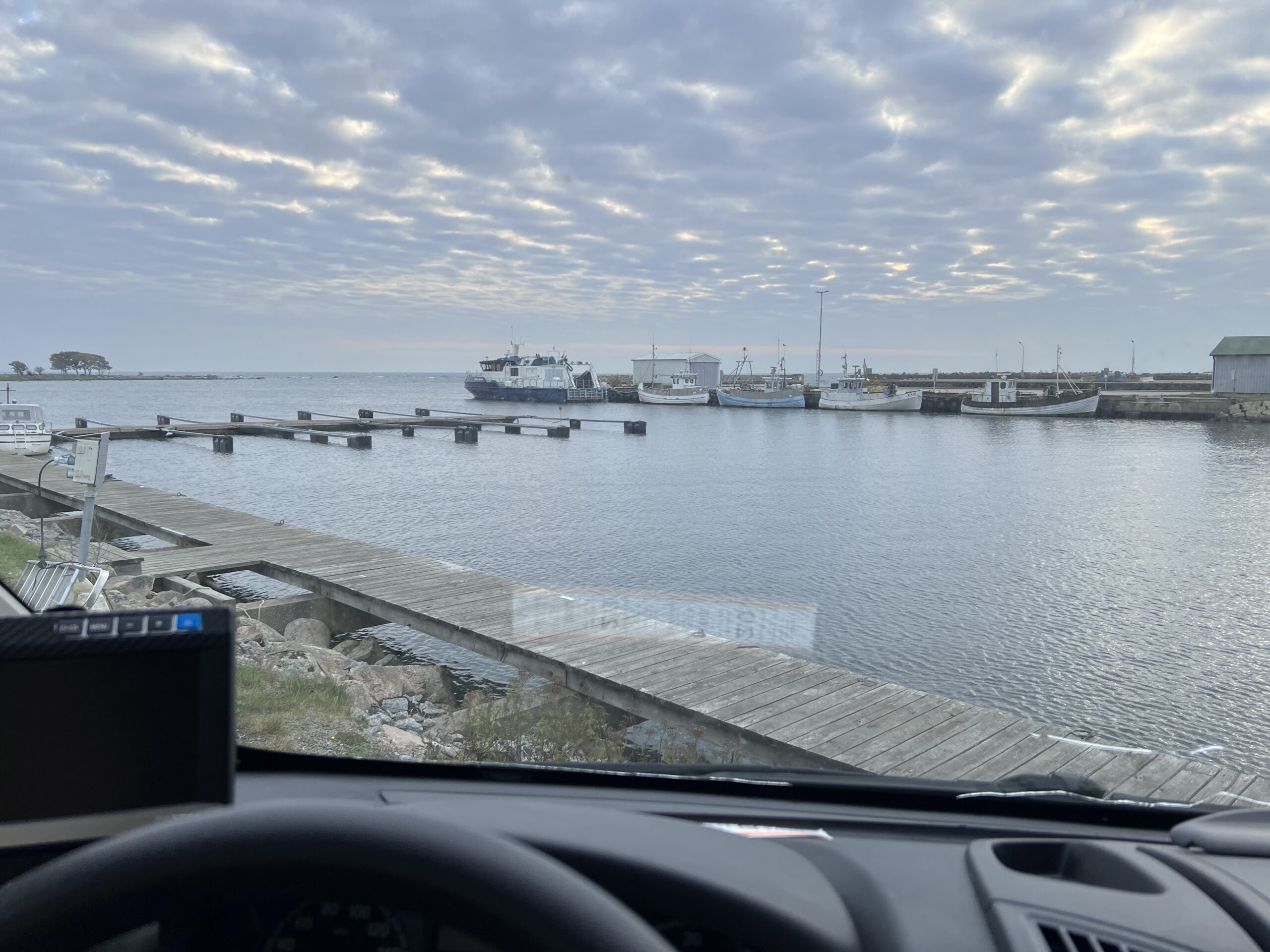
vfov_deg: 53.1
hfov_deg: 67.3
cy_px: 476
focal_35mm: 26
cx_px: 635
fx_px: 954
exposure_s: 1/709
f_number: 1.5
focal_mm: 5.7
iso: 50
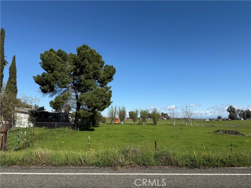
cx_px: 126
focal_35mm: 24
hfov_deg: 71.6
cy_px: 94
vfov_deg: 56.8
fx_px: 174
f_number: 1.78
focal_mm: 6.76
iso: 80
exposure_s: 1/5319
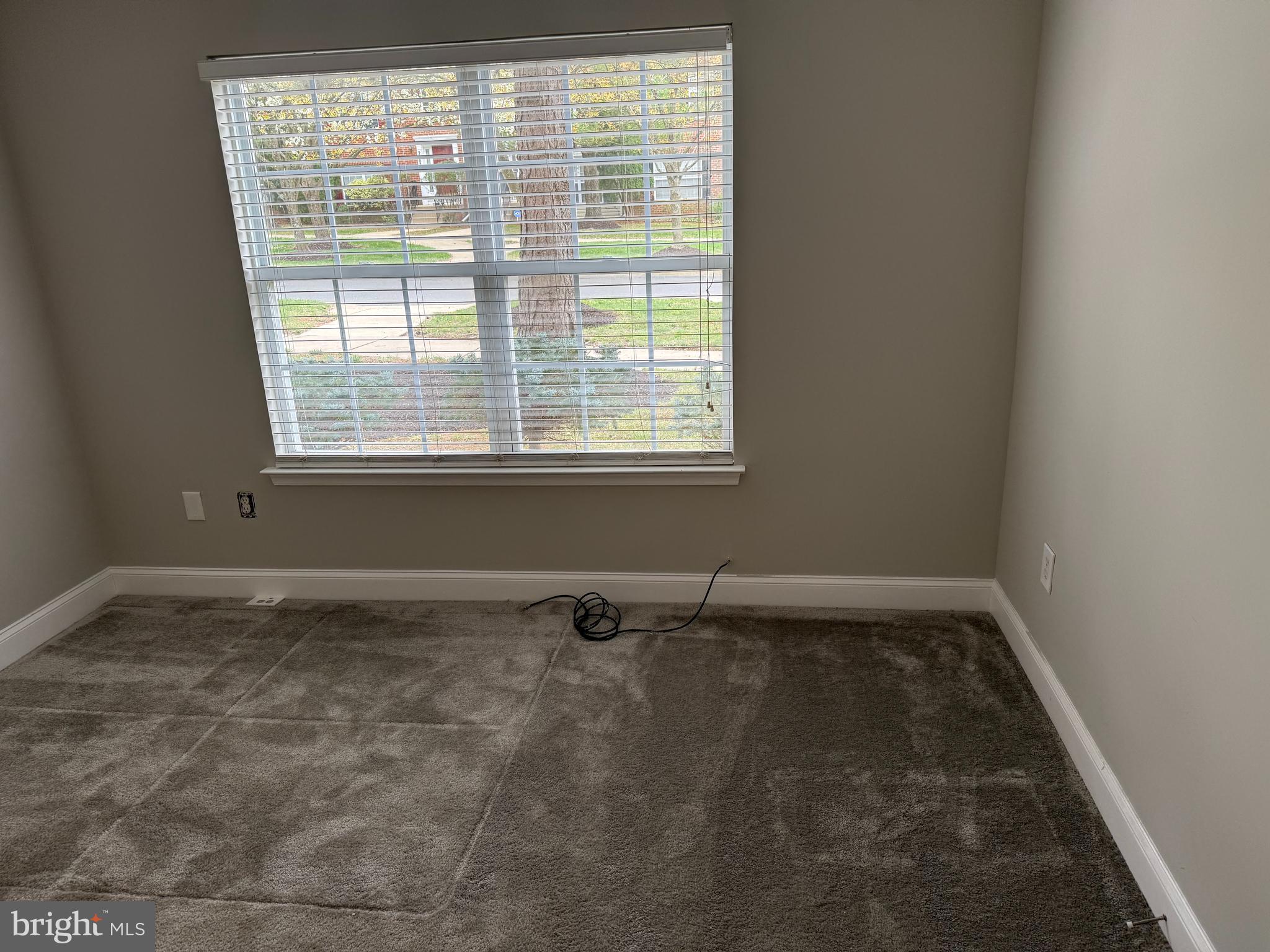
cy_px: 476
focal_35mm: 24
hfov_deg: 71.6
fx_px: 881
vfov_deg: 56.8
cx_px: 635
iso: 80
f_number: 1.78
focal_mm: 6.76
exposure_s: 1/124
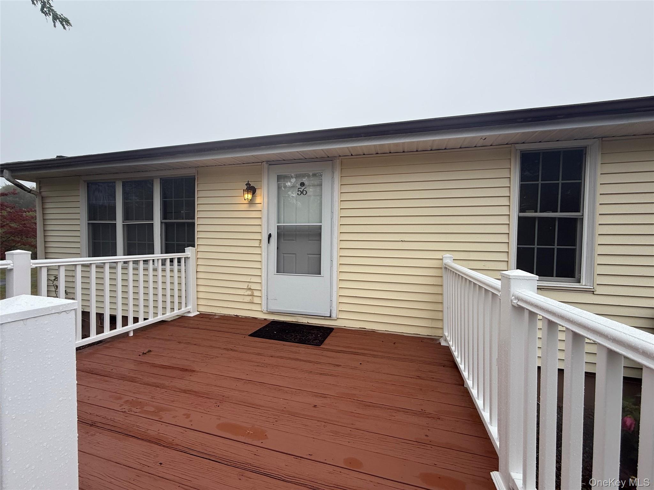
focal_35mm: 14
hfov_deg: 102.1
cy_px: 245
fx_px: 265
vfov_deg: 85.7
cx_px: 327
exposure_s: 1/277
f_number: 2.2
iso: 50
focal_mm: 2.22
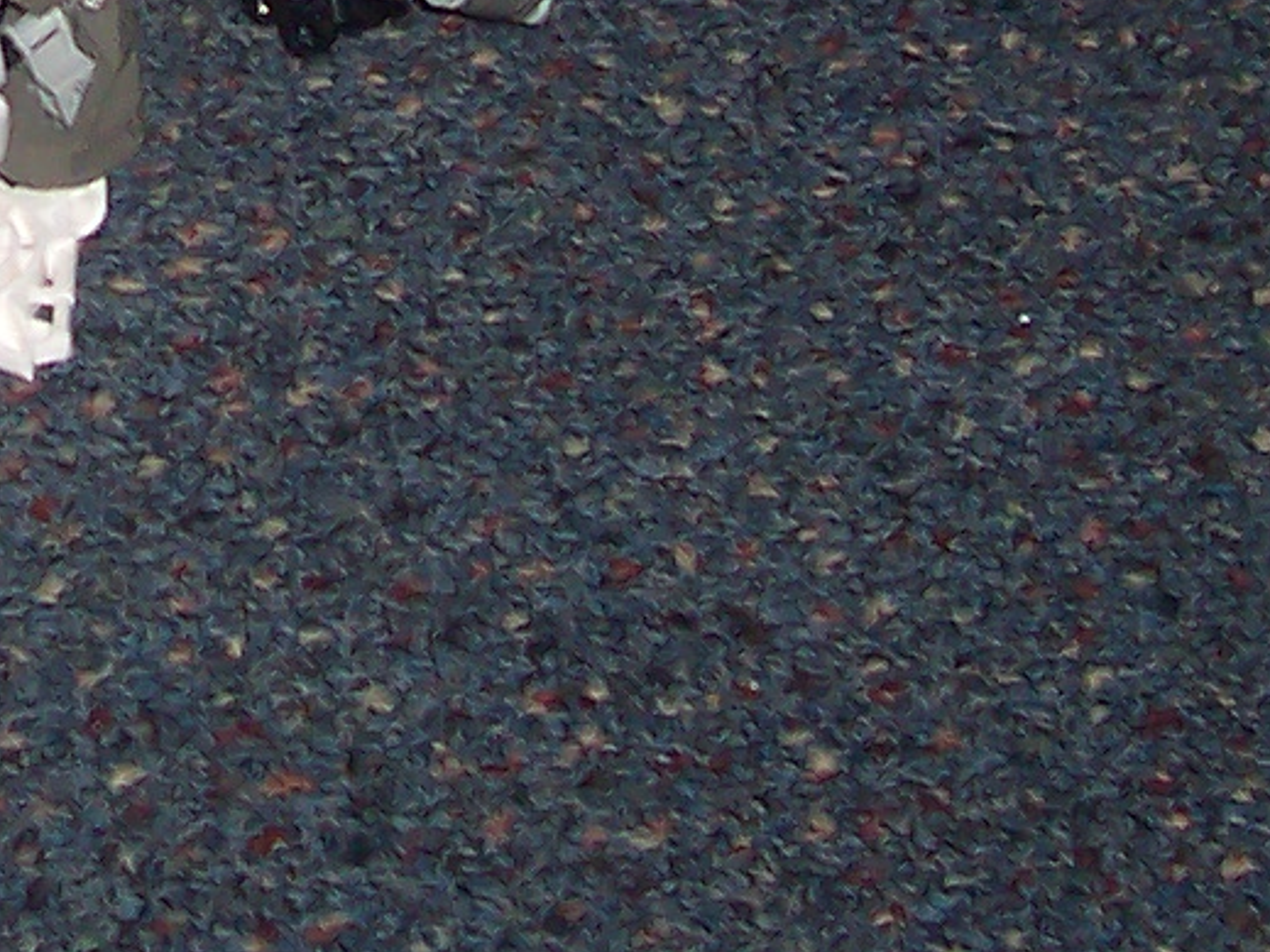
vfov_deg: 9.8
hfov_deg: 13.3
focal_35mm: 145
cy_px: -602
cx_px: -184
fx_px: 5319
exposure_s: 1/60
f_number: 2.8
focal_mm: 5.6
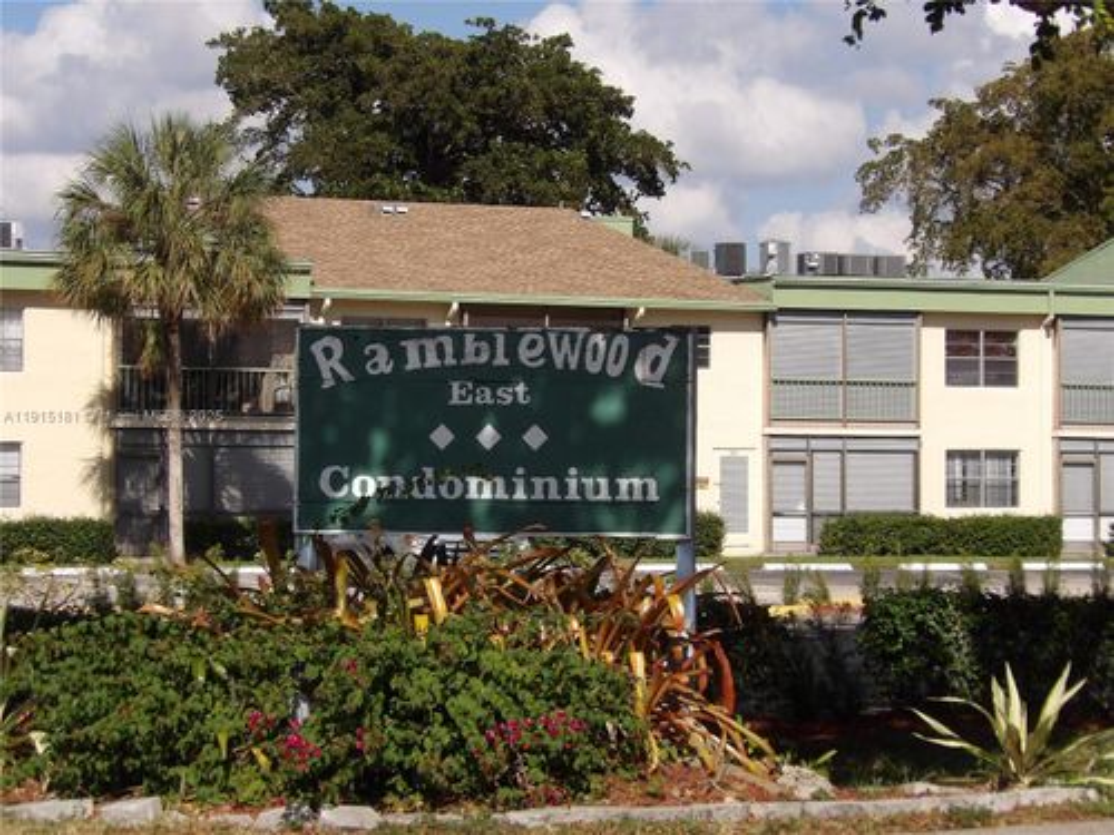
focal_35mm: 102
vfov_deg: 14.5
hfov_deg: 19.3
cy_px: 418
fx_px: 3283
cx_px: 557
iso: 100
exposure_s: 1/1271
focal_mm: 18.2
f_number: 3.6
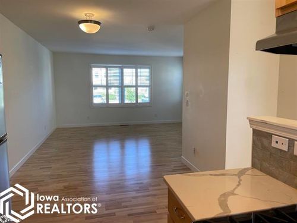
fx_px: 223
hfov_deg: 67.3
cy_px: 112
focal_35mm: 26
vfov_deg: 53.1
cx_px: 148
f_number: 1.6
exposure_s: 1/120
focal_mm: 4.2
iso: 80
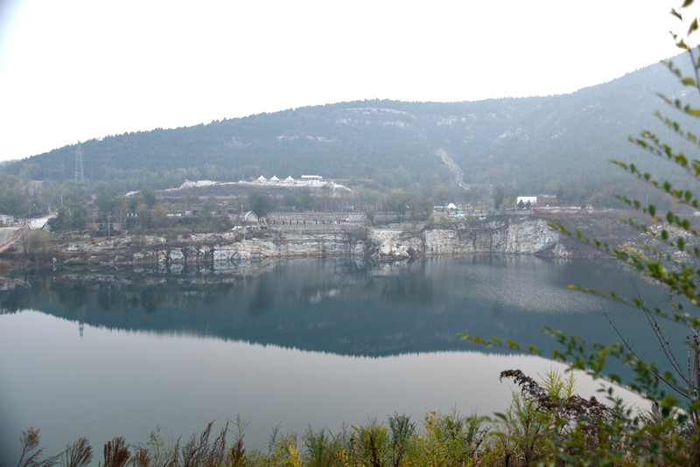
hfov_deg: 55.8
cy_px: 234
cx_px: 350
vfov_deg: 38.9
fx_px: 661
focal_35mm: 34
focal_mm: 34
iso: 400
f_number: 4
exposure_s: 1/60
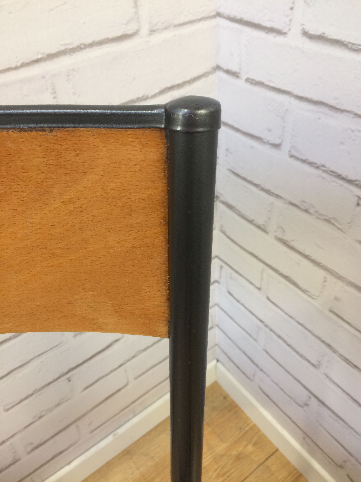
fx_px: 403
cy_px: 241
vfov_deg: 61.7
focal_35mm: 29
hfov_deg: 48.2
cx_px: 180
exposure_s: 1/33
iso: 64
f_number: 2.2
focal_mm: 4.15
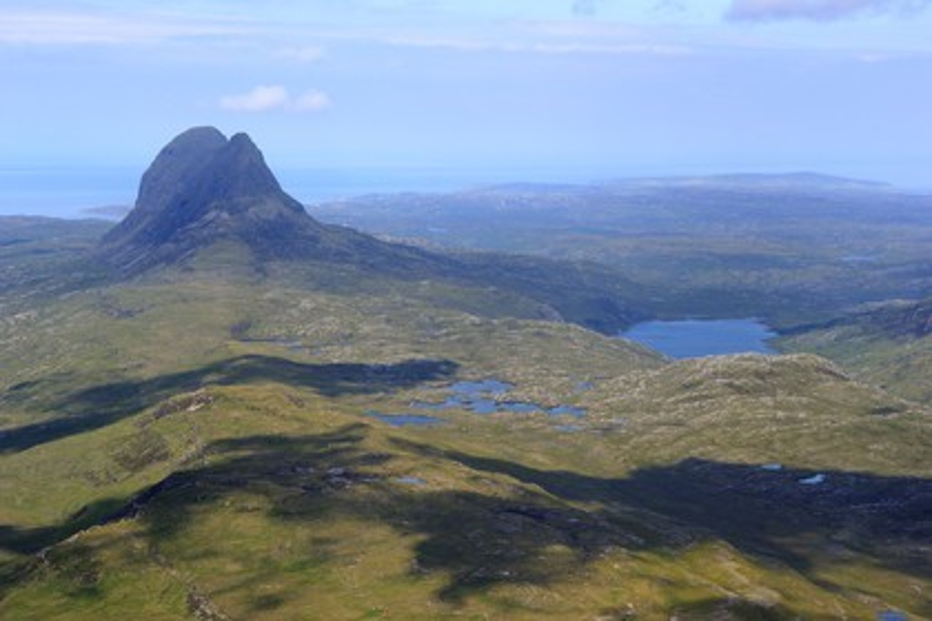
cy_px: 310
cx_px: 466
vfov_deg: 14.4
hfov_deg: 21.5
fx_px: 2459
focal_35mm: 95
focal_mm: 95
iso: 400
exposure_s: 1/800
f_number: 9
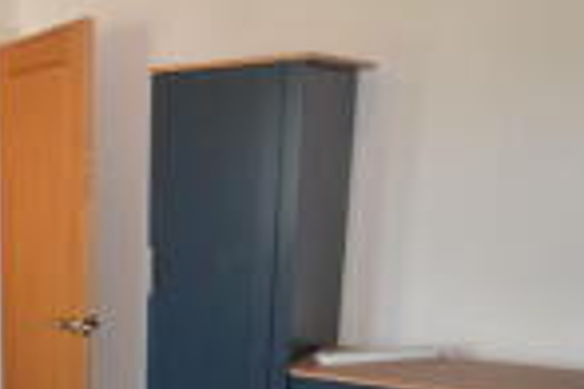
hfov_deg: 31.8
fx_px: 905
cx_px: -52
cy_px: 395
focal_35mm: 56
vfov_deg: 23.2
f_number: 5
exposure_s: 1/100
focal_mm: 11.5
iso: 800
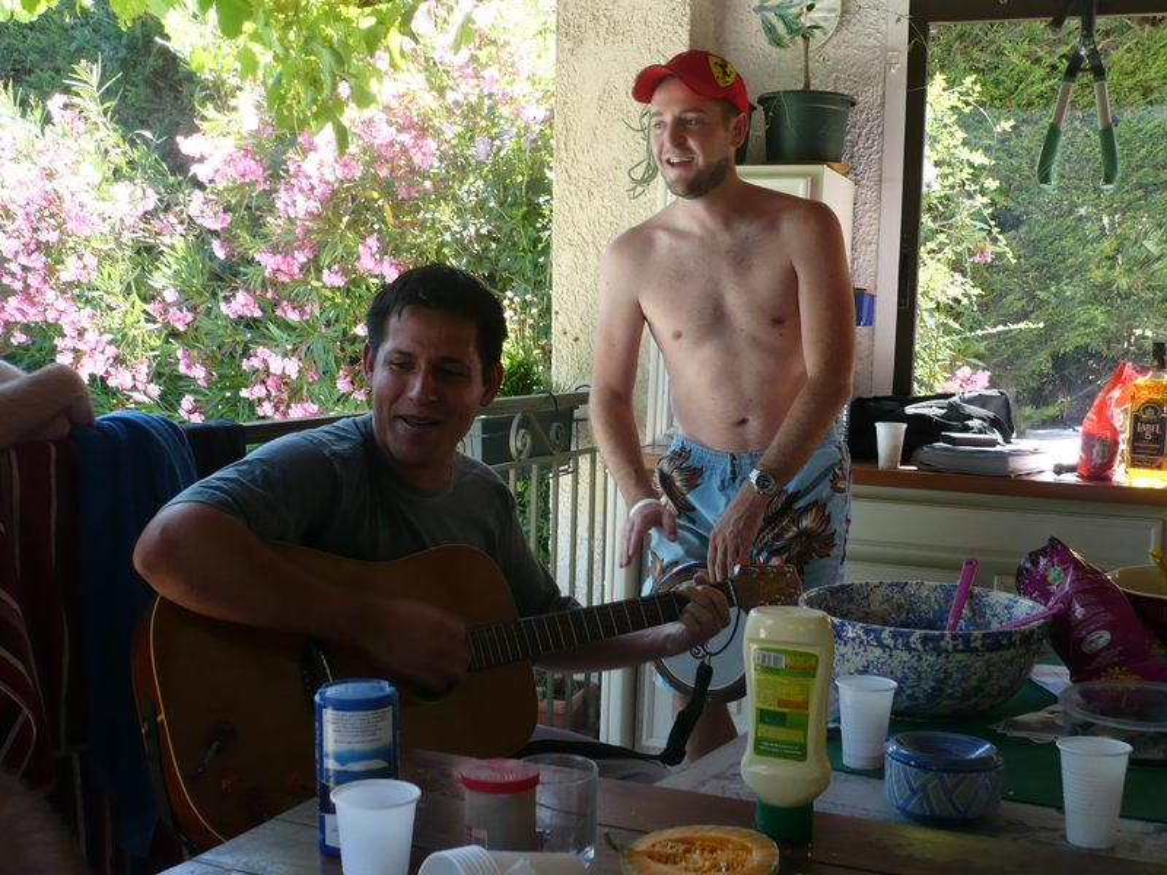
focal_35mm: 45
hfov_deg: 42.1
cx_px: 584
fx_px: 1517
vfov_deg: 32.2
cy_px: 438
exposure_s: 1/80
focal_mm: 7.5
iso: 100
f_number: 3.2
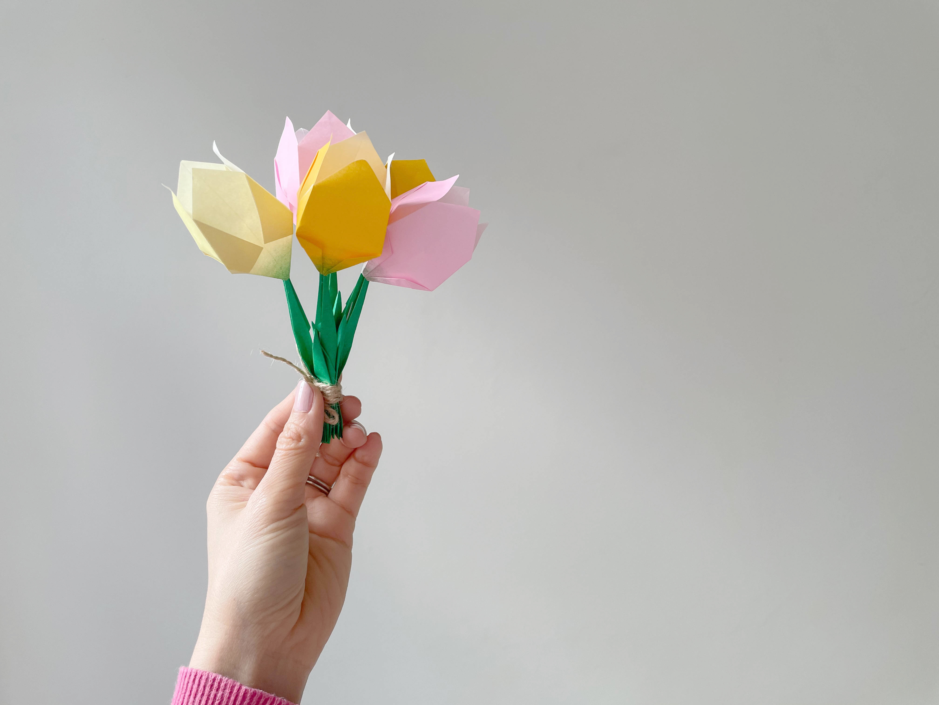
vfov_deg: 53.1
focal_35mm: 26
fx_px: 705
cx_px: 470
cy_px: 352
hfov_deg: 67.3
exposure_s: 1/120
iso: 80
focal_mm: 4.2
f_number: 1.6
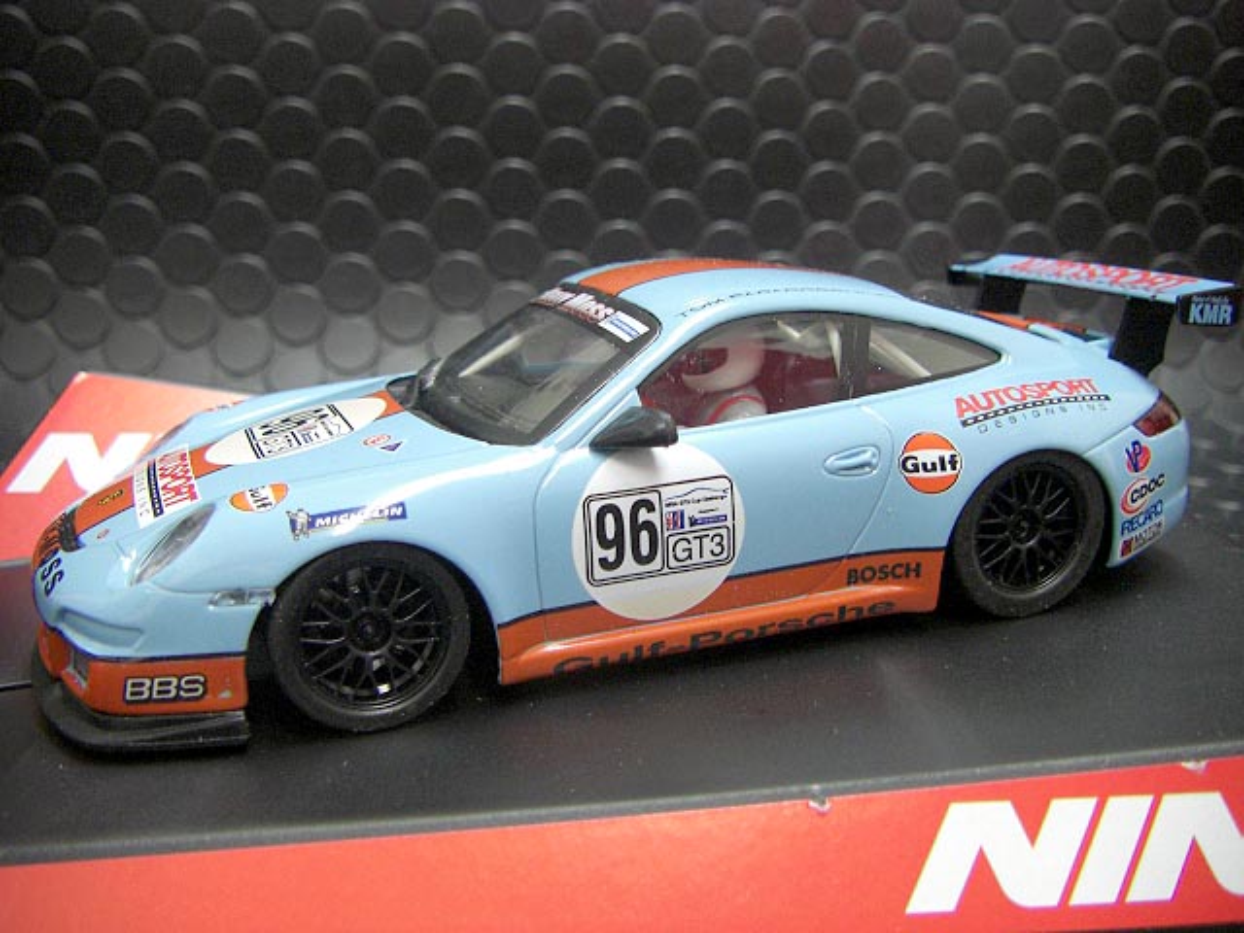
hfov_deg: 49.0
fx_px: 1366
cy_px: 466
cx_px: 622
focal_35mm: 38
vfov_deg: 37.7
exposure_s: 1/15
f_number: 3.4
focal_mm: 6.3
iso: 200
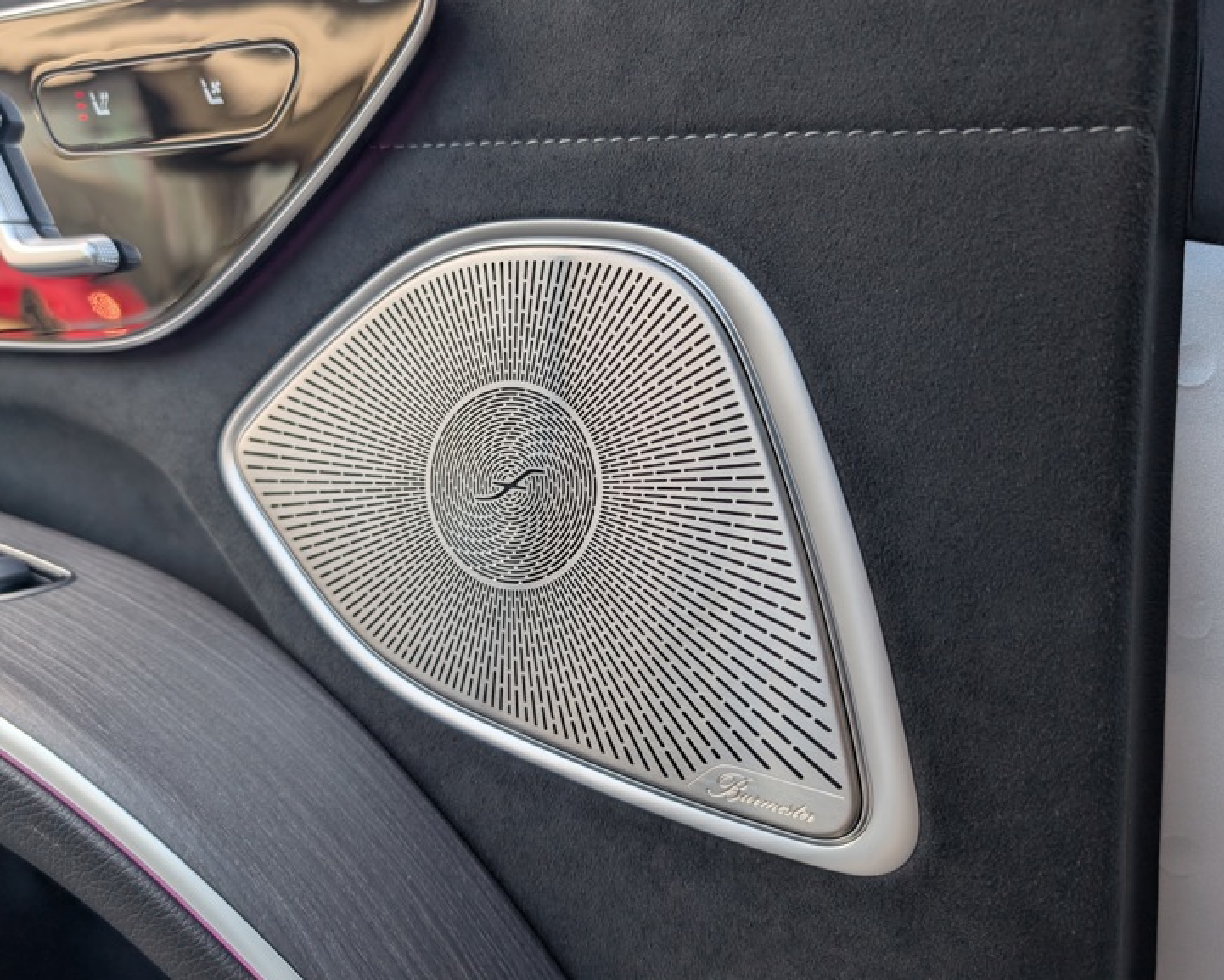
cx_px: 587
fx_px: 942
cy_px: 477
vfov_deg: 54.9
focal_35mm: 26
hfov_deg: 66.0
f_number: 1.68
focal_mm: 6.9
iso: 39
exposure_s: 1/170
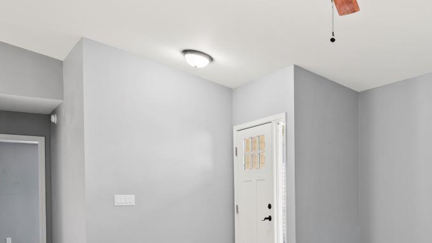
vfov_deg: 26.9
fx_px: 493
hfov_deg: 44.2
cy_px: 211
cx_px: 368
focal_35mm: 43
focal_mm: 16
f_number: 8
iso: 320
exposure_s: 1/4
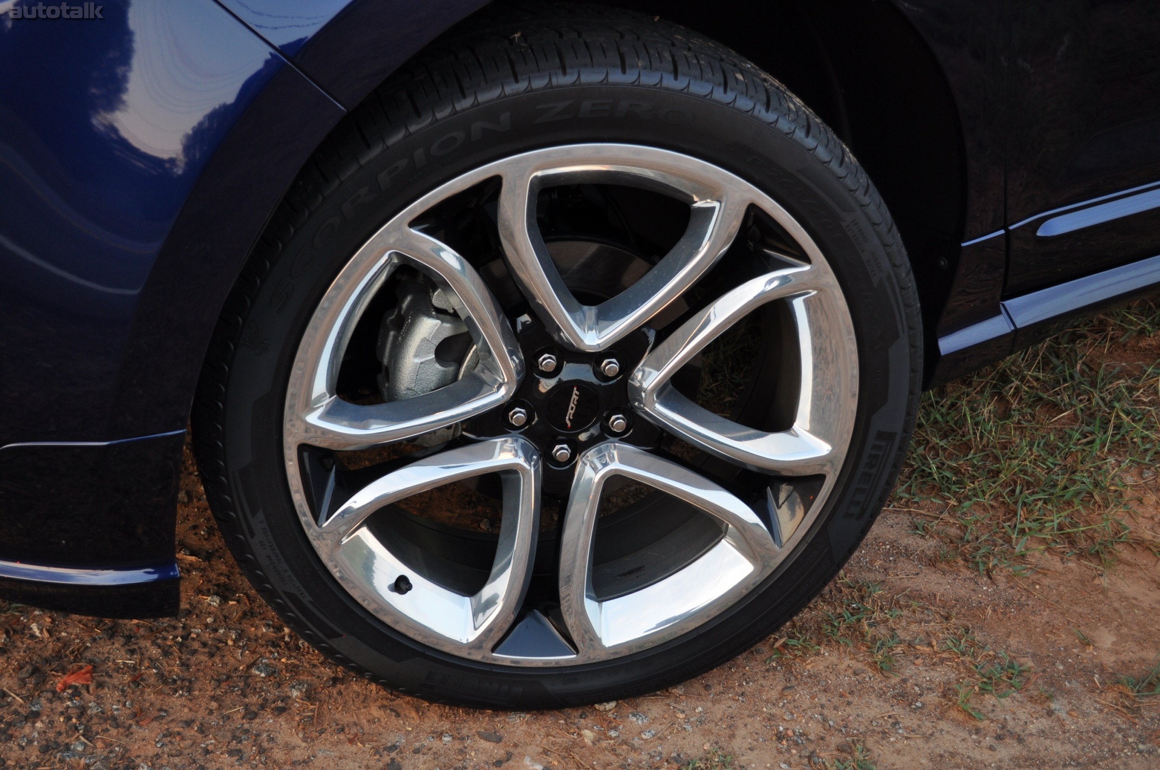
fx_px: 1545
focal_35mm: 48
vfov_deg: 28.0
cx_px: 580
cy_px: 385
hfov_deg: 41.2
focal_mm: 32
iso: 400
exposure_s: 1/80
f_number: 4.8
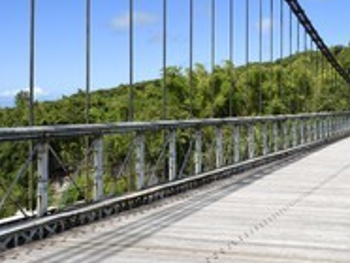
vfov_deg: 27.8
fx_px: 526
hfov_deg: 36.1
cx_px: 254
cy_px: 75
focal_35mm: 52
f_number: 13
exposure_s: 1/250
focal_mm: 24
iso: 200
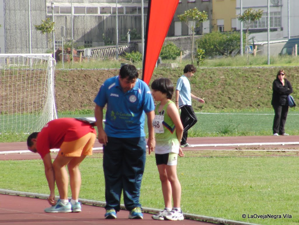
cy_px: 112
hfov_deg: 3.8
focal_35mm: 520
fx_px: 4492
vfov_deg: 2.9
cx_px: 150
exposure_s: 1/500
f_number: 4.5
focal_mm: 92
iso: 100
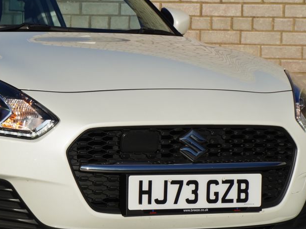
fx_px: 1652
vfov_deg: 7.9
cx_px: 1
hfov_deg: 10.5
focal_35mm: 187
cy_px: 82
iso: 400
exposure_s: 1/1500
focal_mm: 50
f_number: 6.7
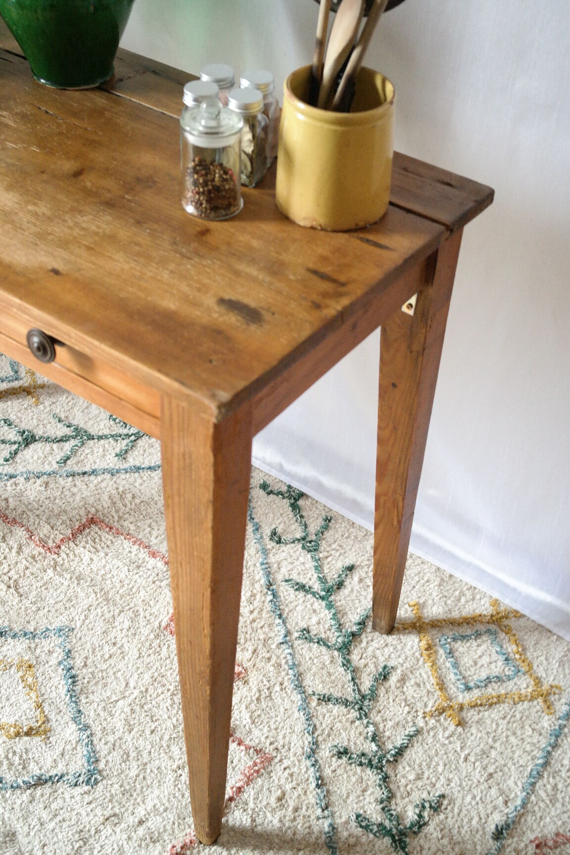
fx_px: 1164
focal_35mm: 49
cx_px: 285
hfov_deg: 27.5
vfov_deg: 40.3
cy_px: 428
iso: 1600
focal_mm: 32
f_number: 5.6
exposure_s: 1/30
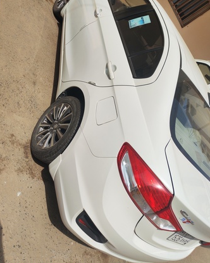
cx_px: 103
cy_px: 119
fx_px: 225
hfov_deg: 50.0
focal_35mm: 29
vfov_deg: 60.3
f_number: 1.9
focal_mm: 6.12
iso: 50
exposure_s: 1/1100
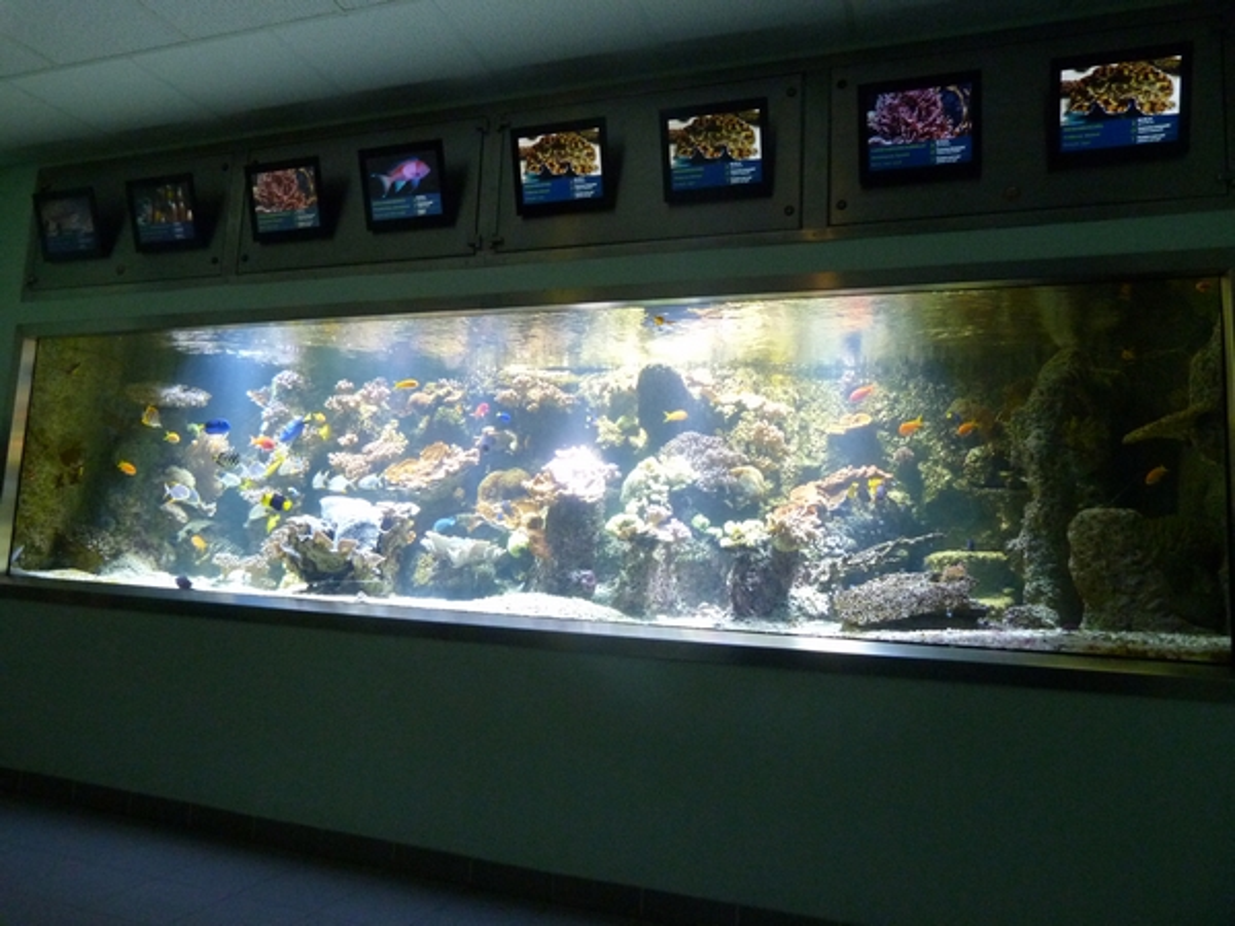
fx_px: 892
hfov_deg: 69.4
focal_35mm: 25
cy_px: 463
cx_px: 618
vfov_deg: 54.9
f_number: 3.6
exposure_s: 1/30
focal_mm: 4.5
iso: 400
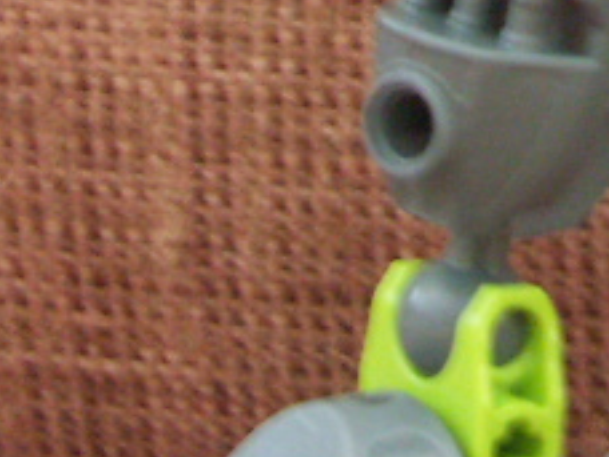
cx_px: 1215
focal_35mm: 225
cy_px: -428
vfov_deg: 6.4
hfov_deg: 8.4
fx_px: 3958
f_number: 2.8
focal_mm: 8.29
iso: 200
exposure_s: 1/10
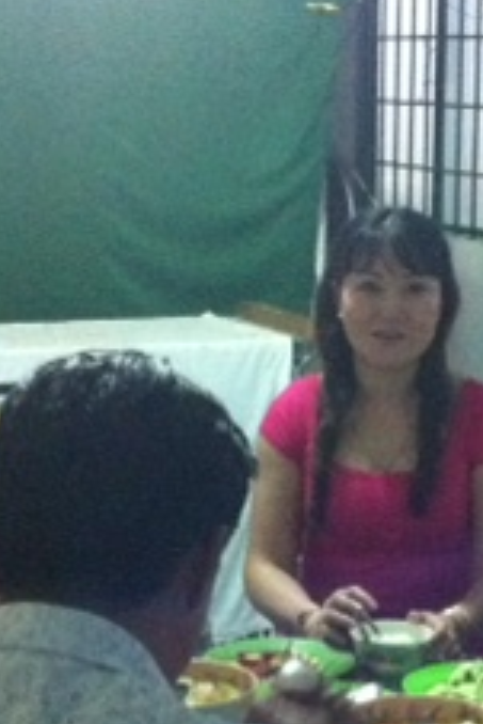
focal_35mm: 103
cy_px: 525
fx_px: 2070
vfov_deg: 19.7
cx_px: 384
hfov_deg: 13.3
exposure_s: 1/15
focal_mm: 3.85
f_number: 2.8
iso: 800
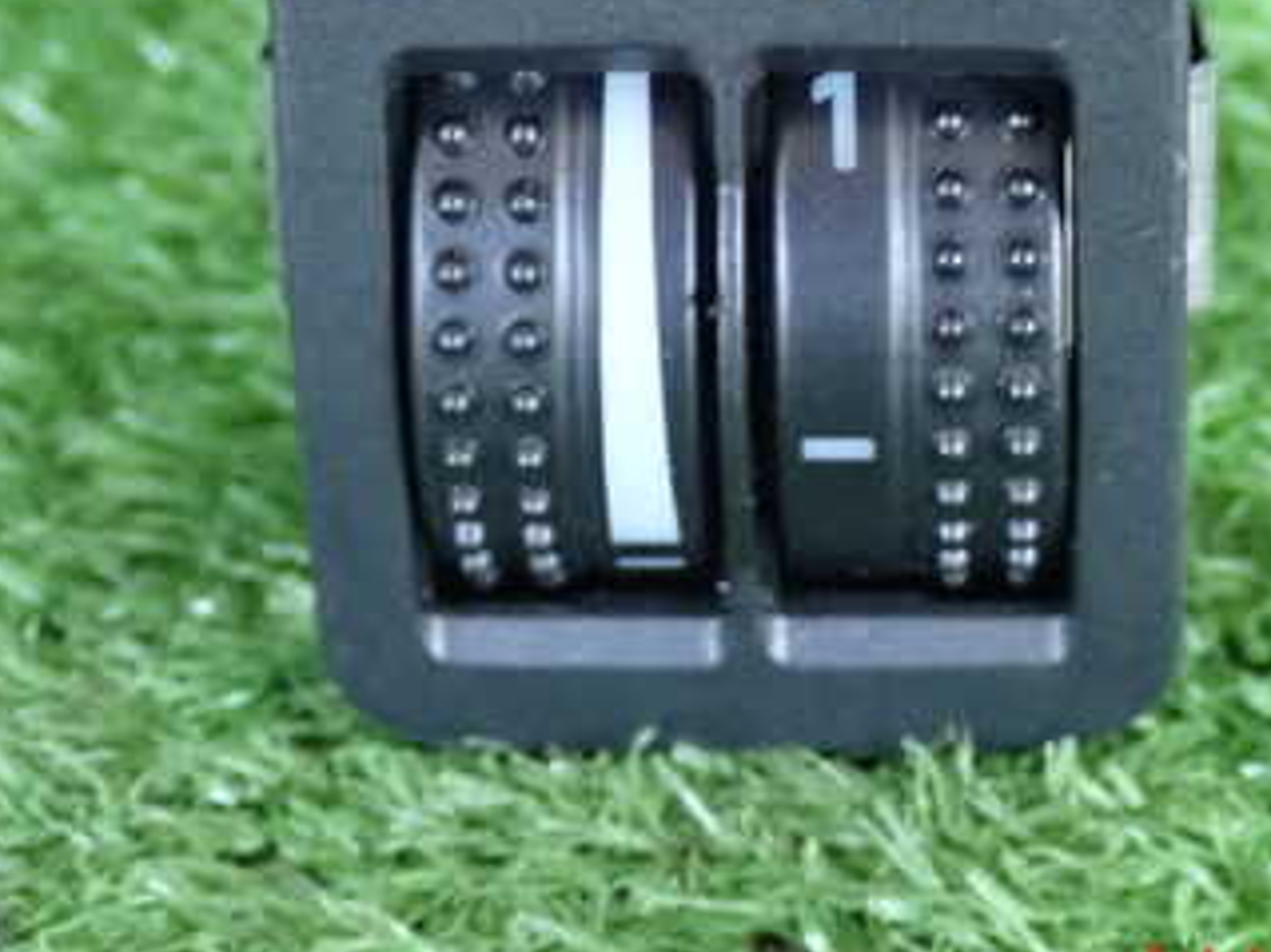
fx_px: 5322
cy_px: 139
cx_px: 853
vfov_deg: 10.2
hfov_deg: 13.6
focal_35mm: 145
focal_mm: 13.65
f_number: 4.1
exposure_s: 1/50
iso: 1250
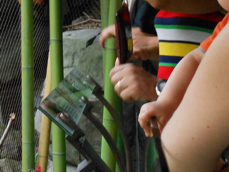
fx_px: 549
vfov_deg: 17.2
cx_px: -31
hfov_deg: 22.1
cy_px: -18
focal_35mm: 83
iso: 400
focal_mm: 5.9
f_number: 4
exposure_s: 1/25
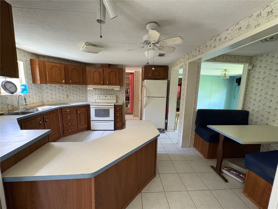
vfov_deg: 85.7
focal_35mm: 14
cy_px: 104
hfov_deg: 102.1
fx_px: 112
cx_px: 139
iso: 640
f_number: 2.2
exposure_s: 1/60
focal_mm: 2.22
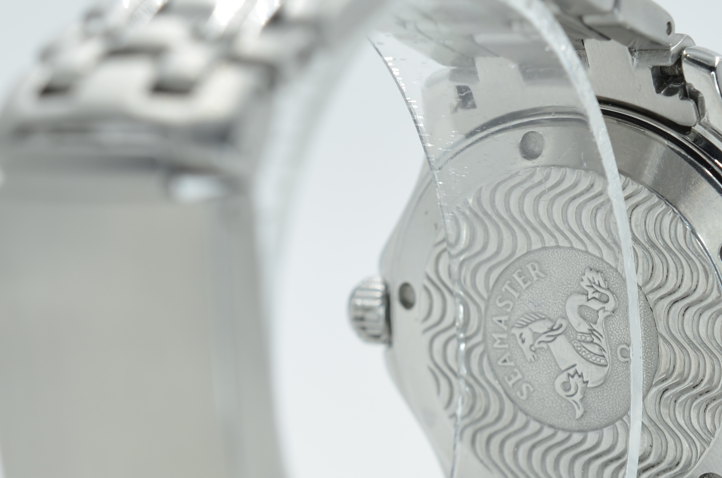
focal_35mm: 126
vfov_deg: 10.8
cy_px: 350
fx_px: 2522
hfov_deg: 16.3
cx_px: 383
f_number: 8
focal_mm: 40
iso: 160
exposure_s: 1/50
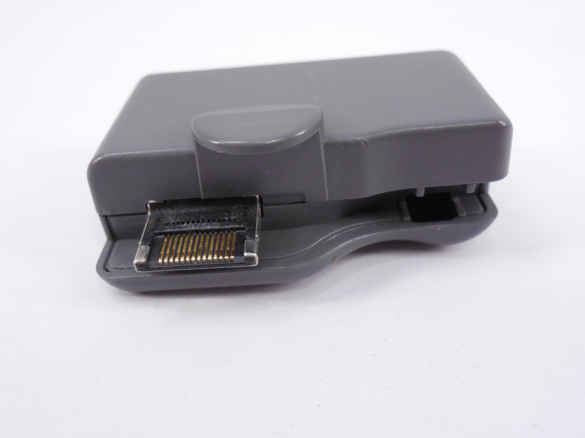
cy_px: 209
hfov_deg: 61.7
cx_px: 289
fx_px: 490
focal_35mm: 29
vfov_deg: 48.2
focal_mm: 4.6
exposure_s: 1/100
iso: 800
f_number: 3.5
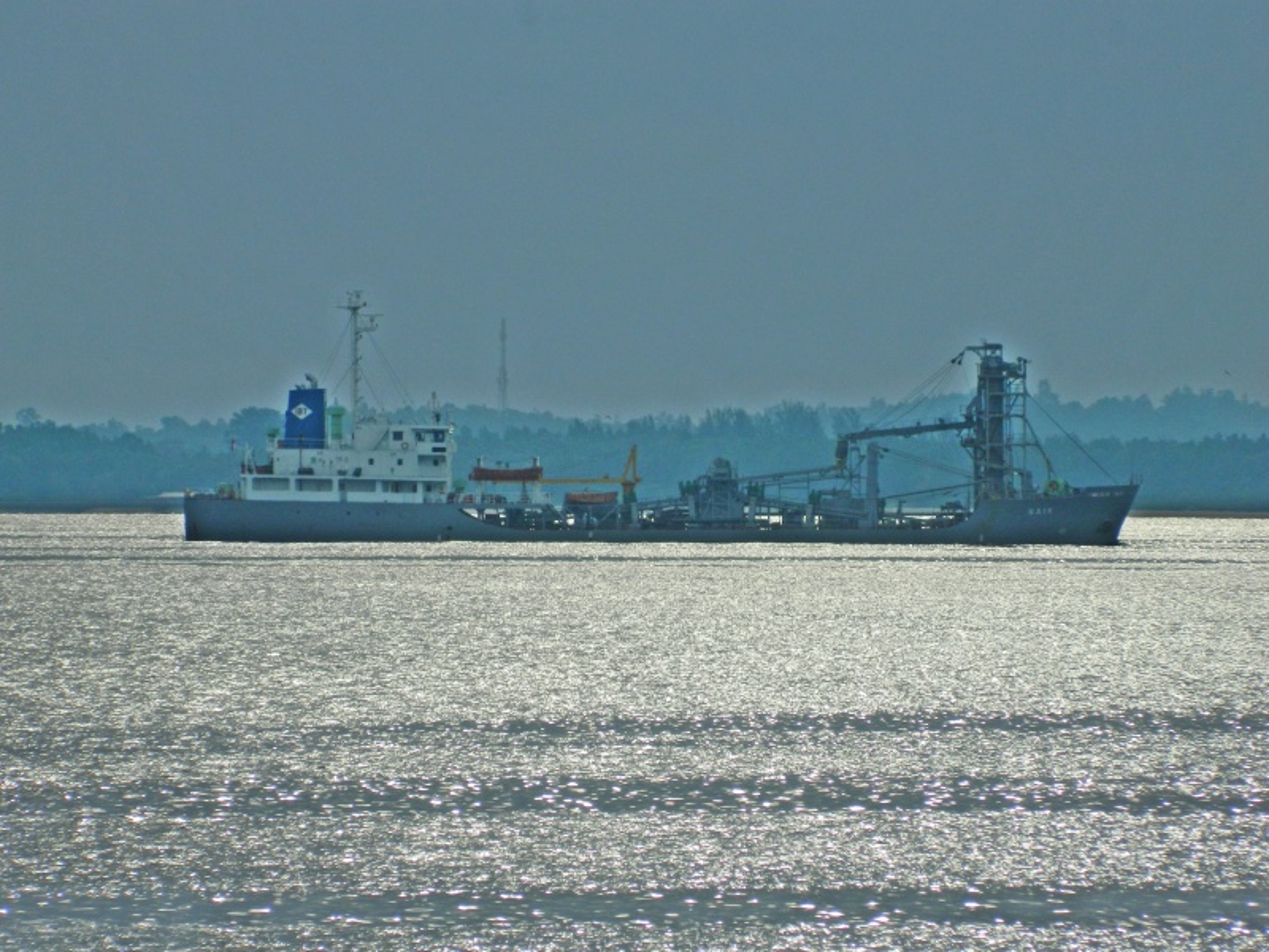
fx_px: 17047
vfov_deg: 3.2
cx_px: 634
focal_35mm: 465
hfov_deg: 4.3
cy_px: 476
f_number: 5.7
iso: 80
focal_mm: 83.7
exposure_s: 1/800
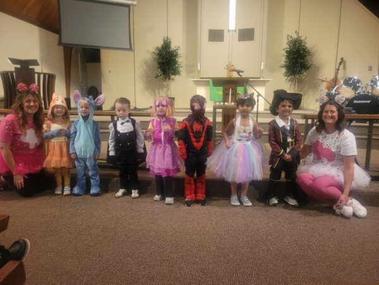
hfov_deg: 67.3
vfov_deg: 53.1
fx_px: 285
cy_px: 142
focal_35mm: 26
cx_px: 190
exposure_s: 1/40
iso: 160
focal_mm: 5.4
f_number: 1.8
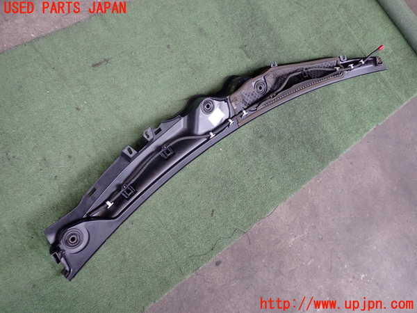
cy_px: 156
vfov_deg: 46.8
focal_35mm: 30
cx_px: 208
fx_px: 361
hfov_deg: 60.0
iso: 200
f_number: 2.3
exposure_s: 1/100
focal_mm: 5.4
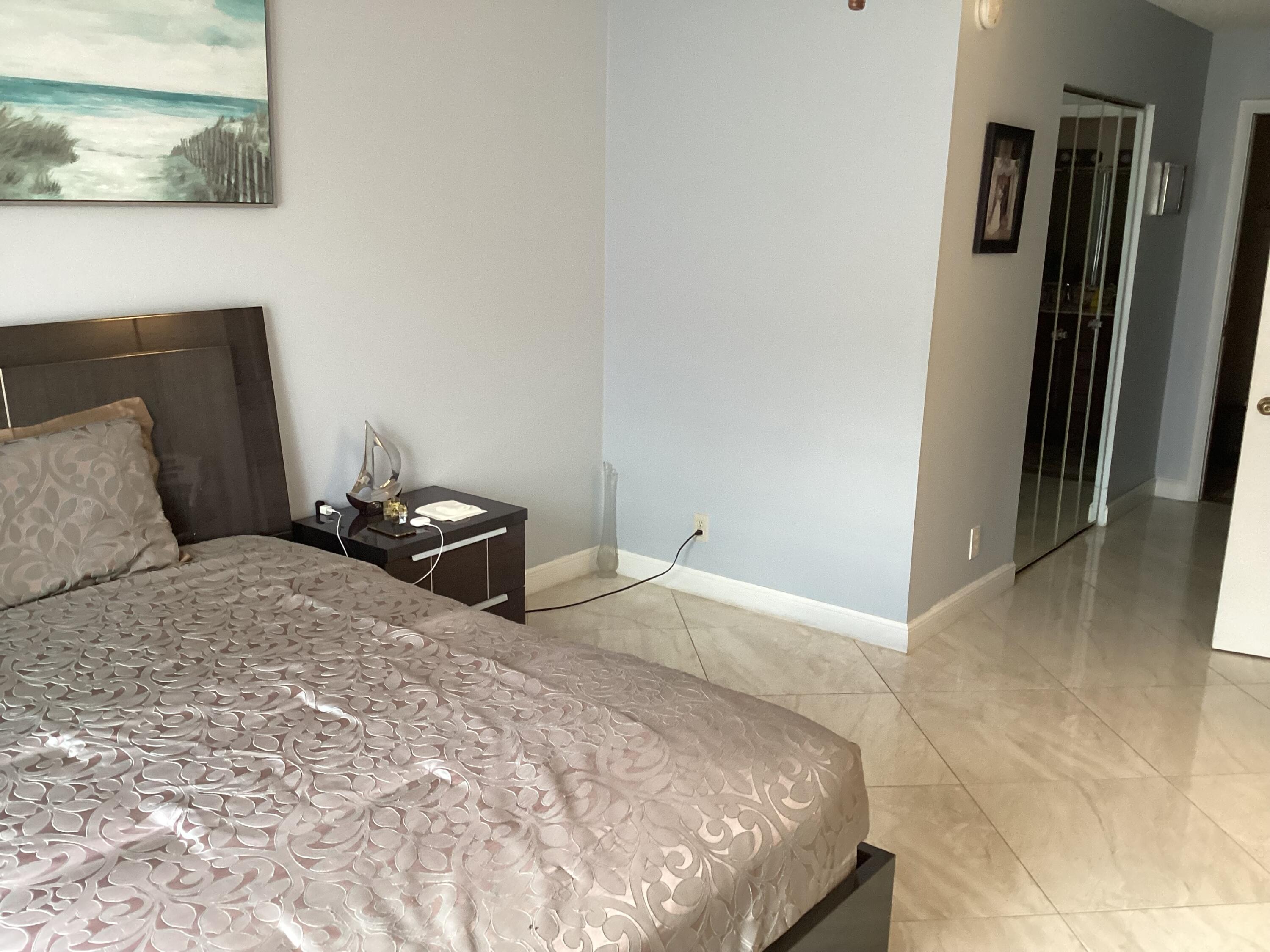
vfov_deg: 45.4
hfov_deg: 58.4
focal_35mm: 31
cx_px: 635
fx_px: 1137
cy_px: 476
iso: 200
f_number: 2.4
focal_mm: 3.3
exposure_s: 1/60
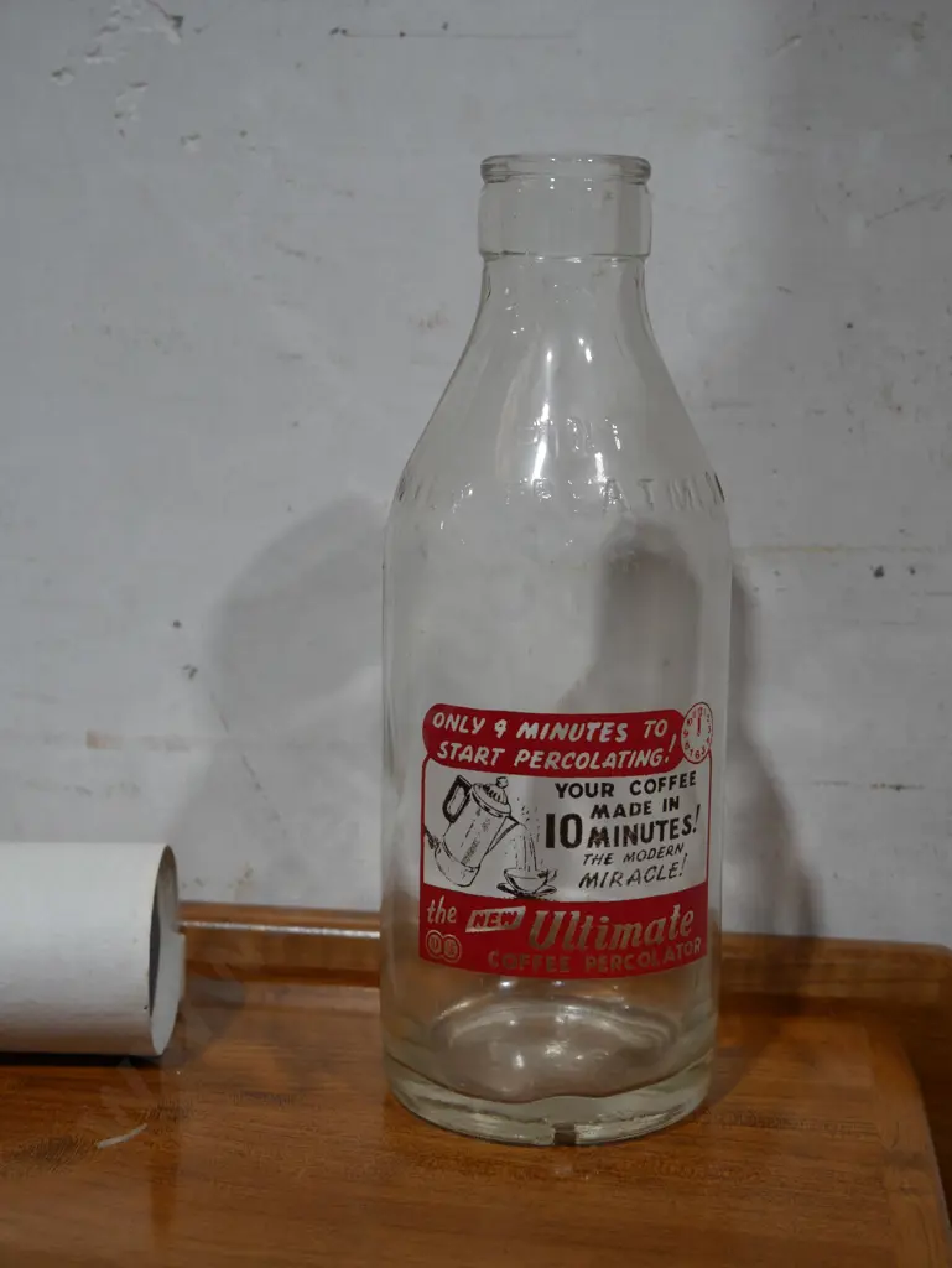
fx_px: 1905
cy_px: 634
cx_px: 476
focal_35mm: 52
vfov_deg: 36.8
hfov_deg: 28.1
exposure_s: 1/60
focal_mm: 26
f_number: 5.3
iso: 250
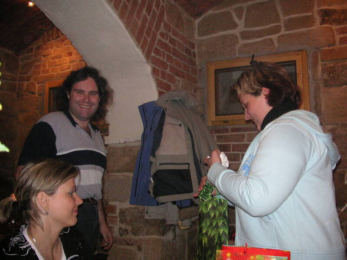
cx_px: 174
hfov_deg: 50.1
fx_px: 371
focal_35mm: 37
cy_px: 130
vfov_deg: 38.7
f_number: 2.8
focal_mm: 6.1
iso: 160
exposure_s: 1/45
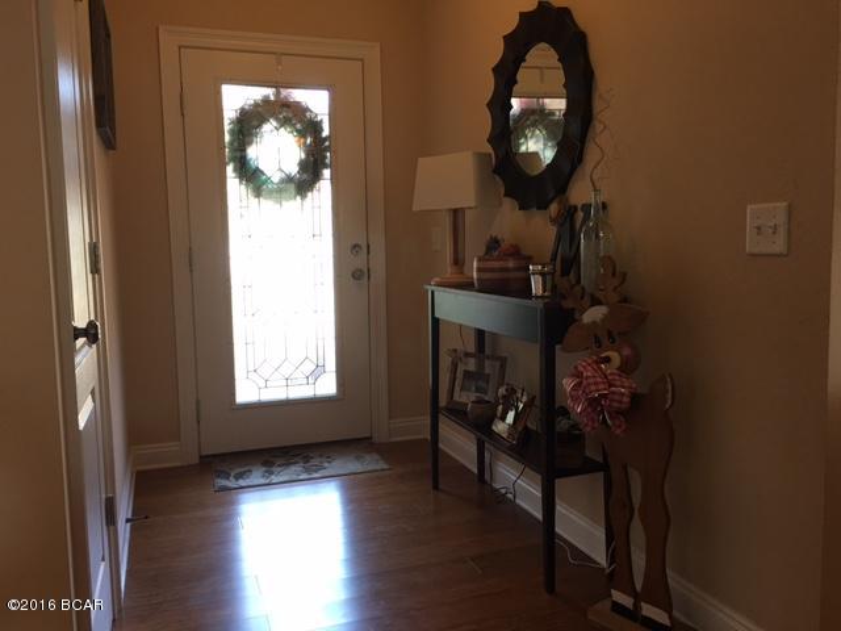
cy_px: 316
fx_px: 705
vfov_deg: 48.2
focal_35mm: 29
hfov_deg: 61.7
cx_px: 420
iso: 32
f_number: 2.2
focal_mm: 4.15
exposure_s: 1/15
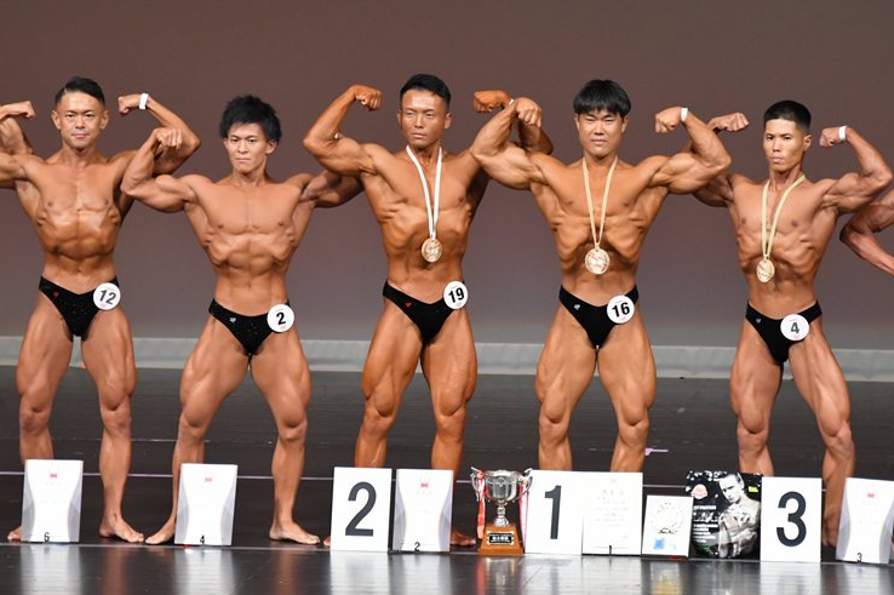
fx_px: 7817
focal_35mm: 315
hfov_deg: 6.5
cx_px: 449
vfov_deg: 4.4
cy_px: 305
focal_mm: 200
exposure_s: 1/400
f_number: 5.6
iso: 4000
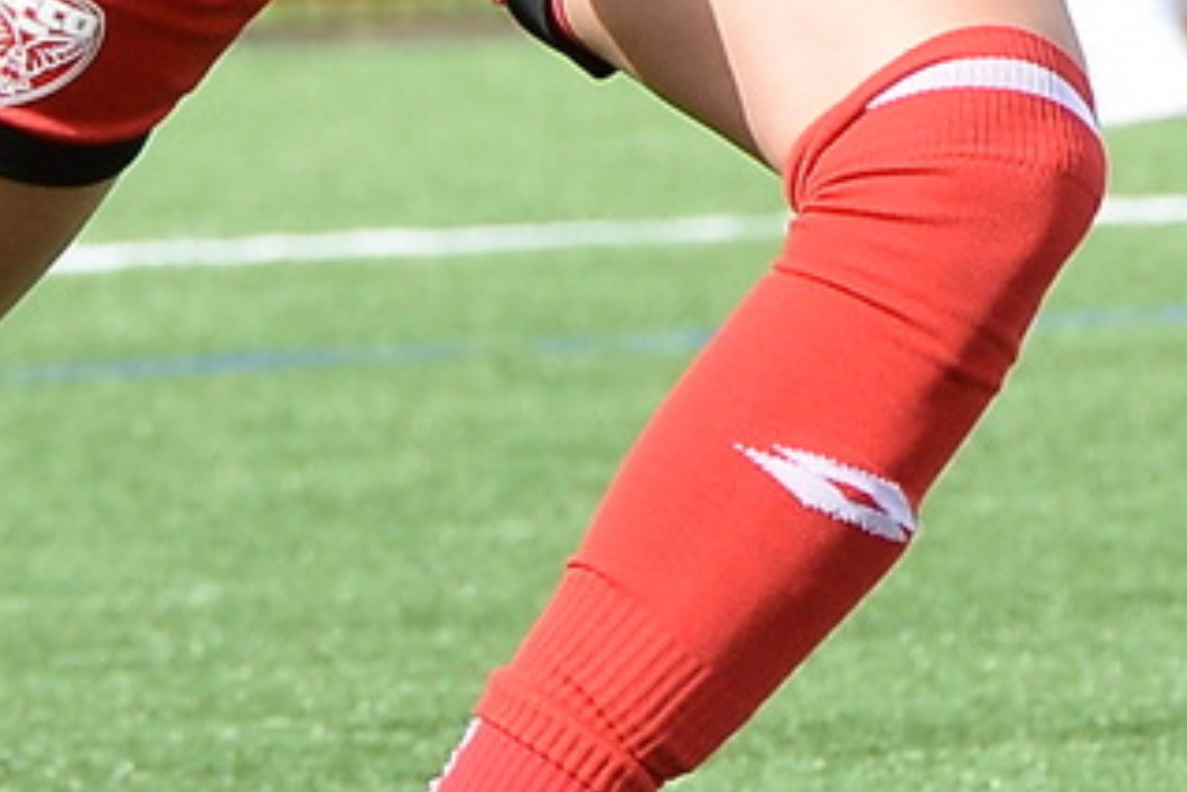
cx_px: 1030
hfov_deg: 1.7
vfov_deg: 1.1
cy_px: -628
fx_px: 39794
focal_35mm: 1207
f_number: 7.1
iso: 1000
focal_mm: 200
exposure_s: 1/1600
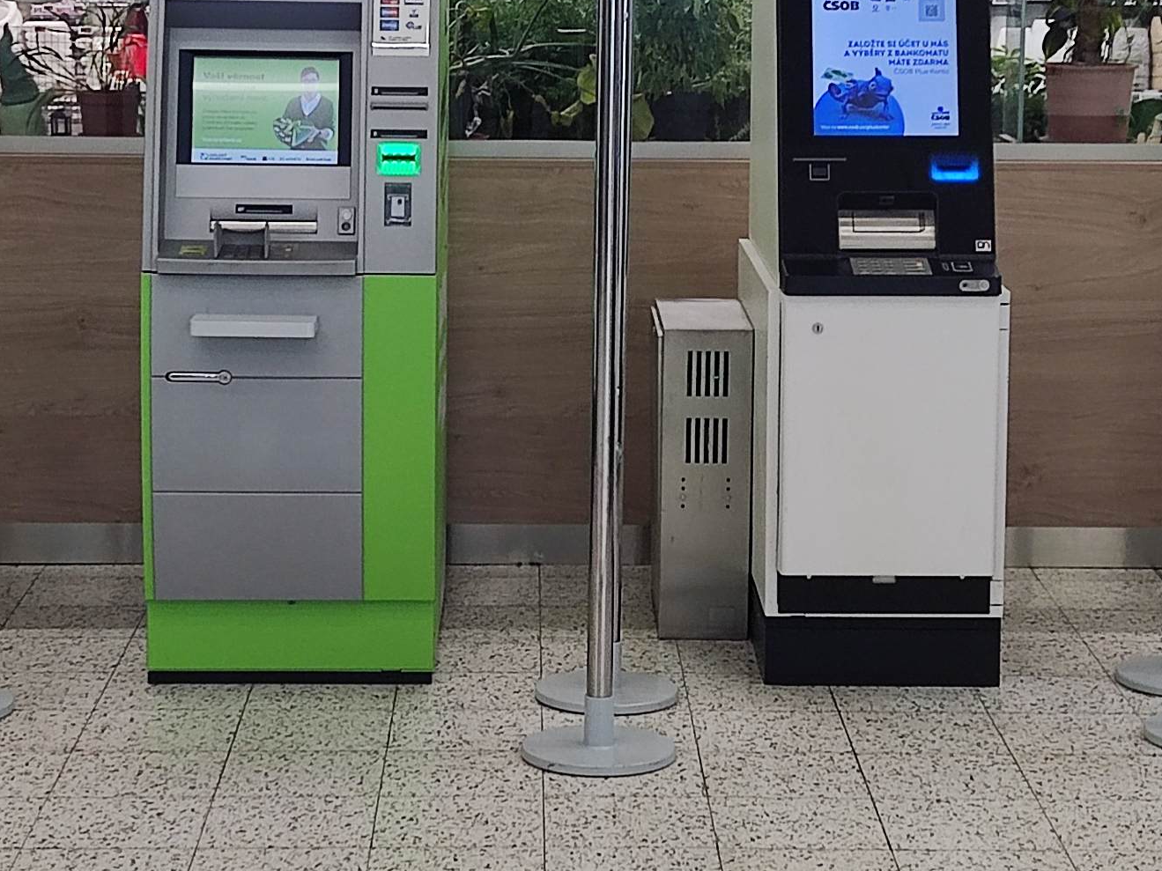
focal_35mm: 94
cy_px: 311
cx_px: 576
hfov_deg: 20.9
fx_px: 3155
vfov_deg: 15.7
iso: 103
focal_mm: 4.71
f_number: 1.79
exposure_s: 1/50
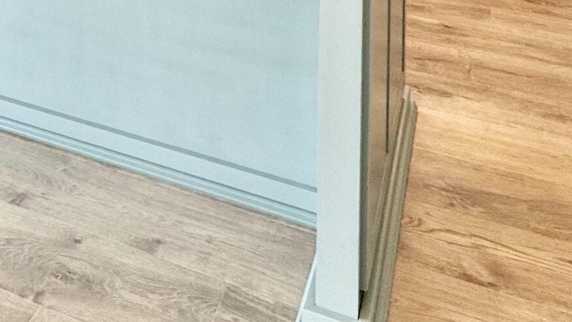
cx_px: 77
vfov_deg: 17.3
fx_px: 789
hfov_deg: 37.7
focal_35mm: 52
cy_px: -306
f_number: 2.2
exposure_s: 1/120
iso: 80
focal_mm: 2.22
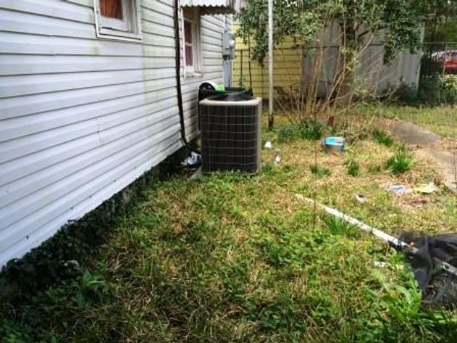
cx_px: 228
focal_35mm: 29
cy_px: 172
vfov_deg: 48.2
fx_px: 383
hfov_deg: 61.7
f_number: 2.2
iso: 32
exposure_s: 1/201
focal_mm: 4.15
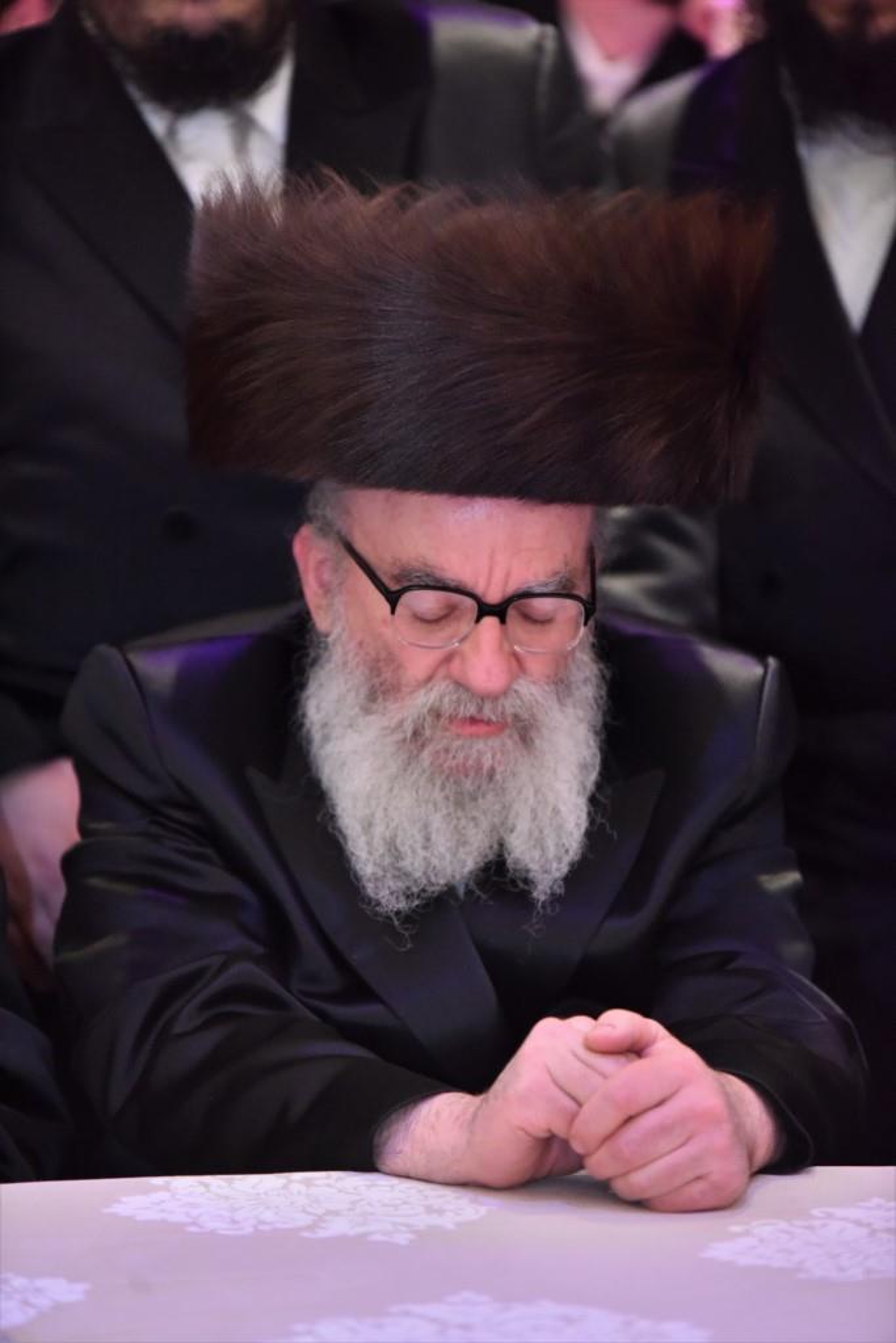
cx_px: 448
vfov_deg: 10.3
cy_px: 672
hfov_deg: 6.9
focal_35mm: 200
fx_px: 7464
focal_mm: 200
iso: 3200
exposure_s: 1/160
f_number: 2.8
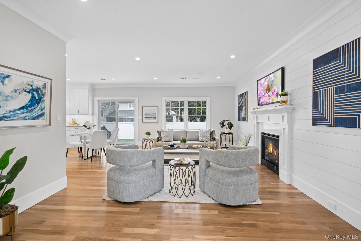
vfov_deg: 73.7
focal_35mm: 16
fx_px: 160
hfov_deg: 96.7
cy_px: 120
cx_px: 180
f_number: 5
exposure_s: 1/10
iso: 250
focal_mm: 16
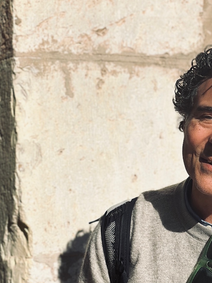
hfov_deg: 13.3
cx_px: 159
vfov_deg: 17.7
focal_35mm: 111
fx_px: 907
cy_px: 173
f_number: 1.78
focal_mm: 6.86
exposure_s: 1/15873
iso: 100
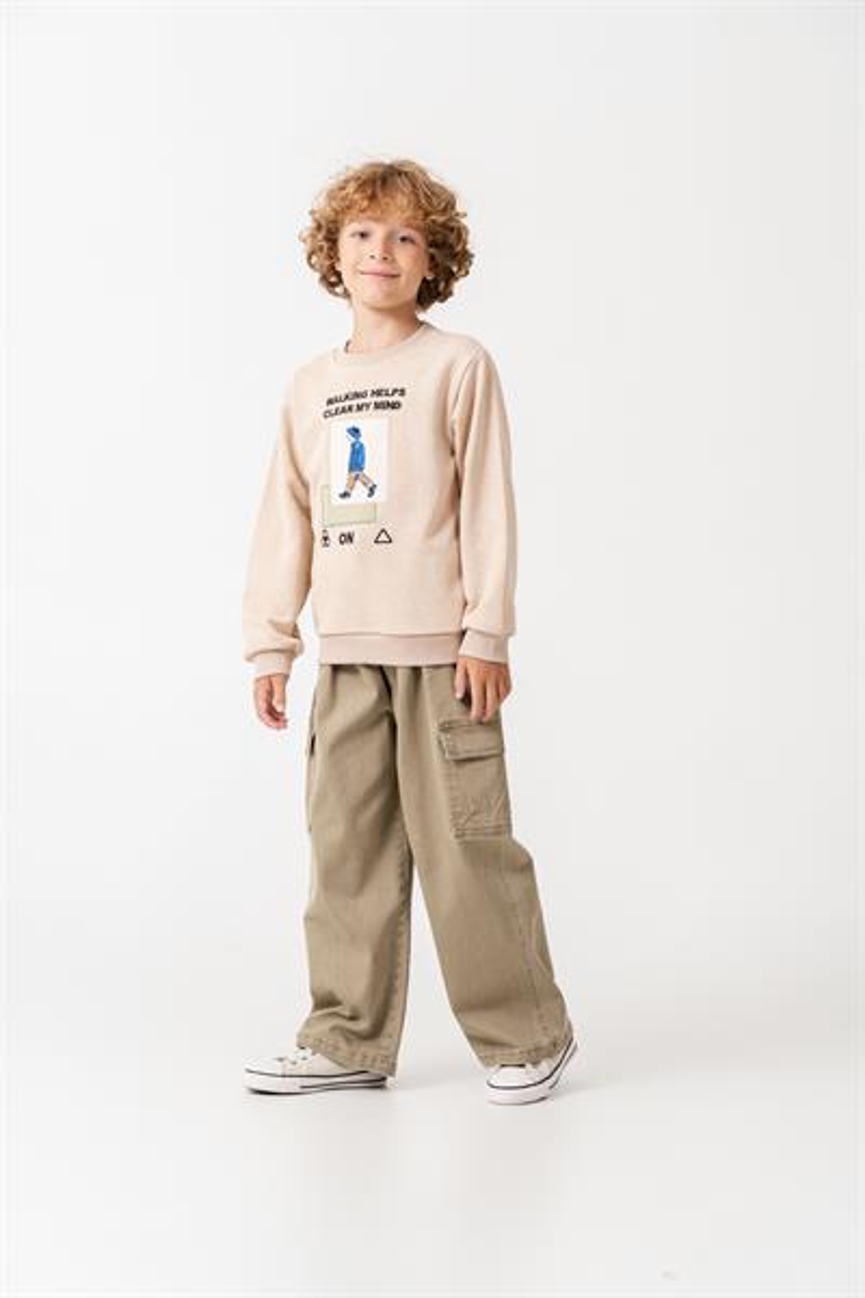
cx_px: 432
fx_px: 2523
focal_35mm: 70
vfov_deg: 28.8
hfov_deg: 19.5
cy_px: 649
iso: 160
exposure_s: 1/125
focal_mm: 70
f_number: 7.1
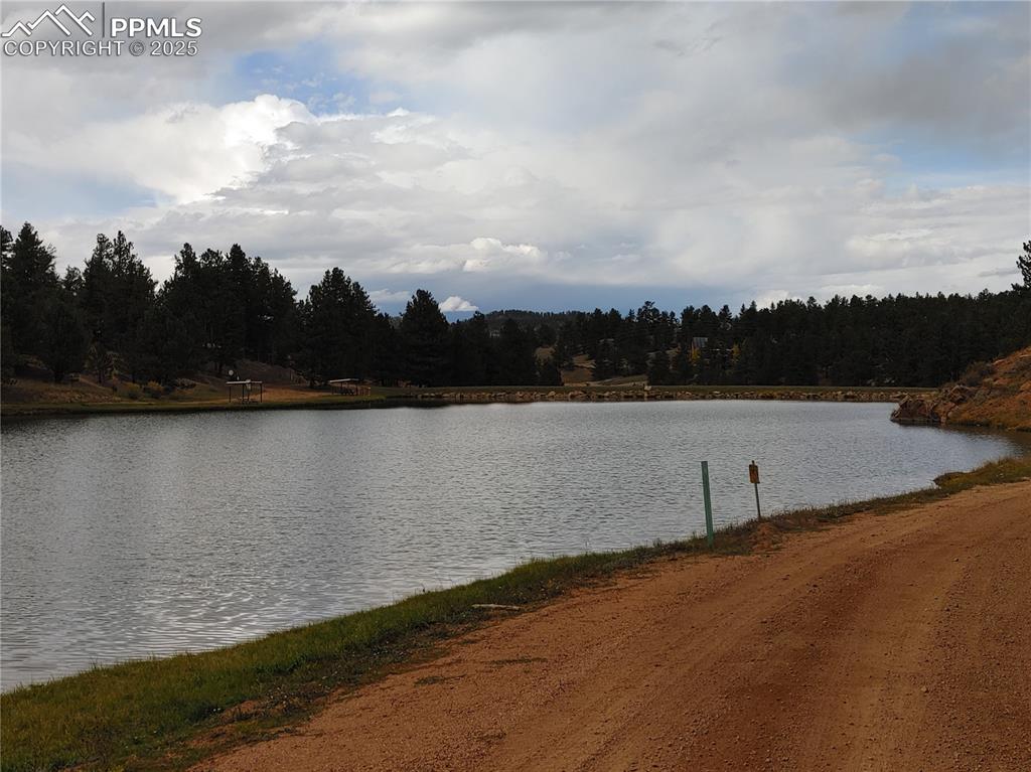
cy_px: 386
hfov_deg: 41.3
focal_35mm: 46
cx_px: 516
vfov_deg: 31.5
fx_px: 1369
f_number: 1.8
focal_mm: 5.58
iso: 50
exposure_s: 1/2381
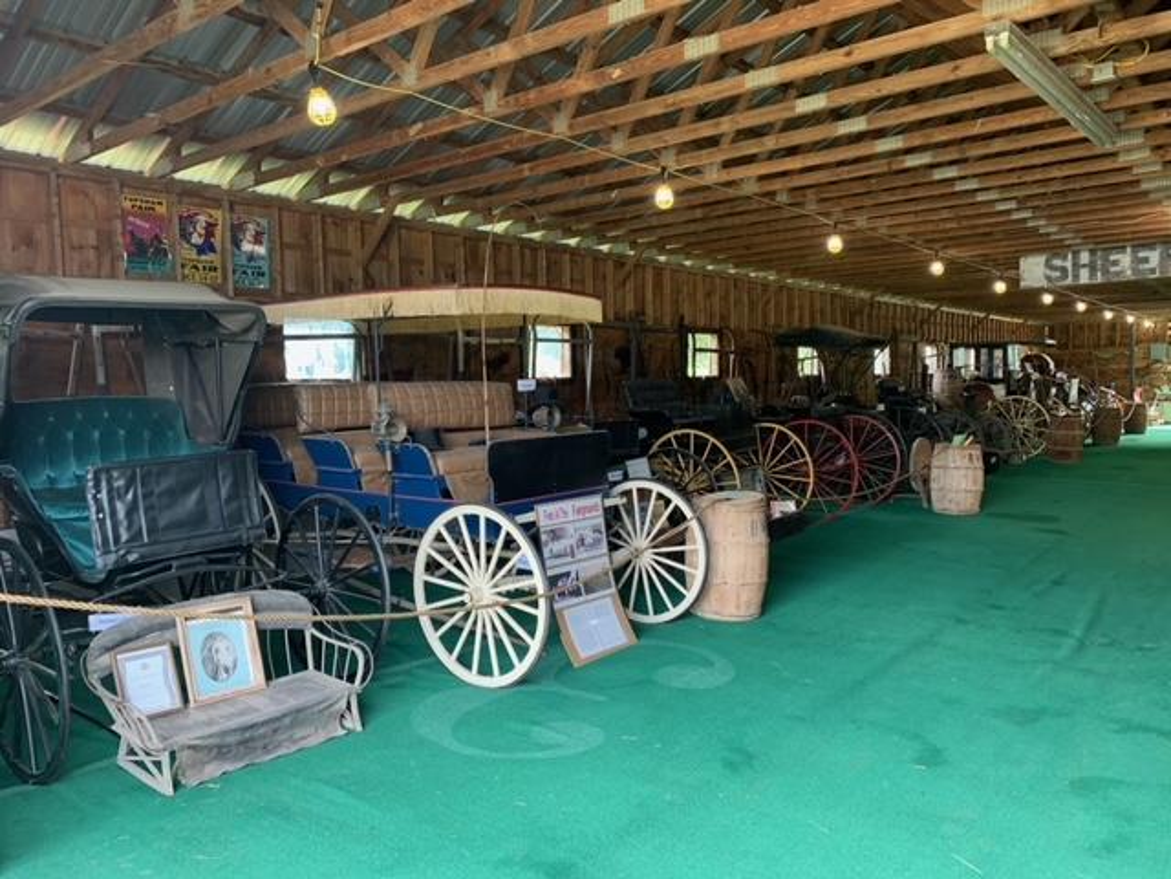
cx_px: 586
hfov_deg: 67.3
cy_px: 440
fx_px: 880
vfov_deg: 53.1
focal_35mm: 26
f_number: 1.8
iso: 100
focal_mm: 4.25
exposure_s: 1/83
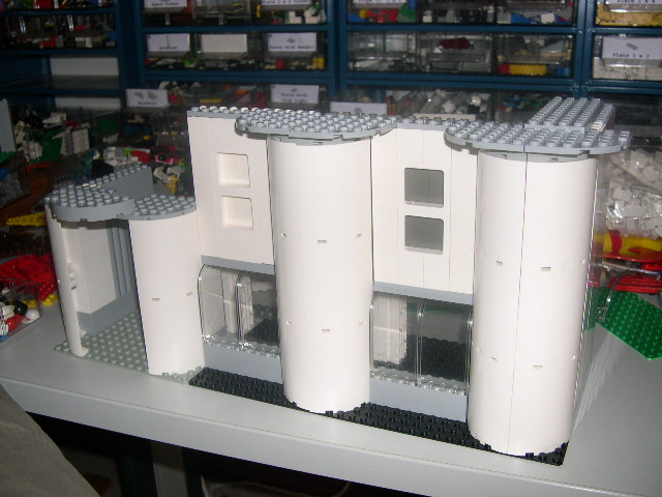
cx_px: 331
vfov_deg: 37.7
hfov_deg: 49.0
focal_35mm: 38
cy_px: 248
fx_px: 727
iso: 100
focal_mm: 8
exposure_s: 1/60
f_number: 2.8
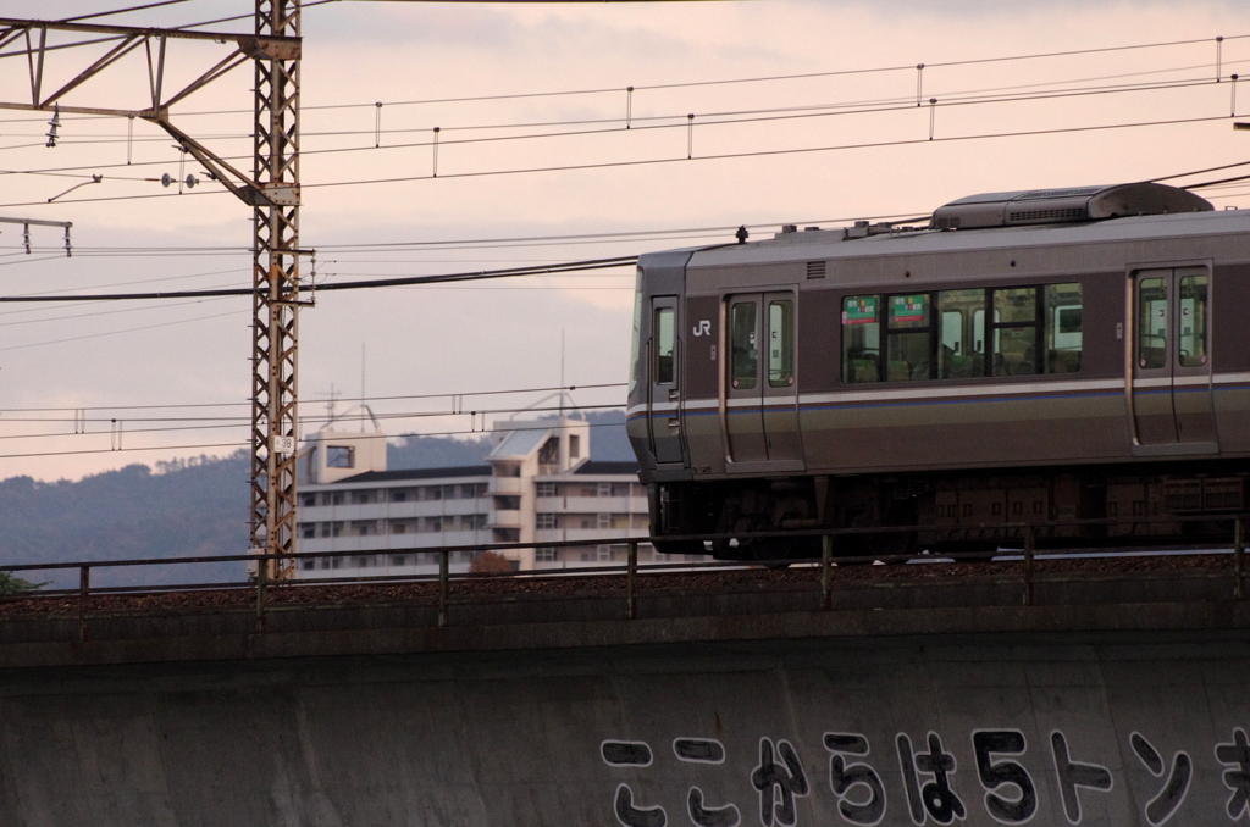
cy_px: 414
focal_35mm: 450
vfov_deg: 3.0
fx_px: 15591
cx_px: 625
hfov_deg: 4.6
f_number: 6.3
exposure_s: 1/500
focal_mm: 300
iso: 2500
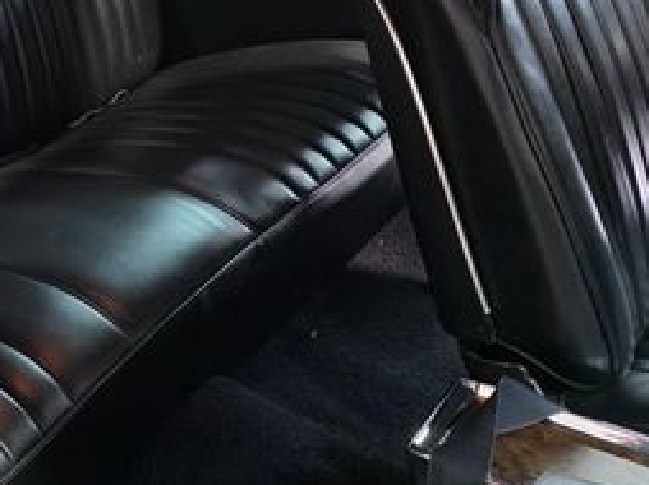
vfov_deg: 25.1
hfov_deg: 29.2
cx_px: -110
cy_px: 191
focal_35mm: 58
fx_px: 1086
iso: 800
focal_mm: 6.3
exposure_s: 1/120
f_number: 1.7
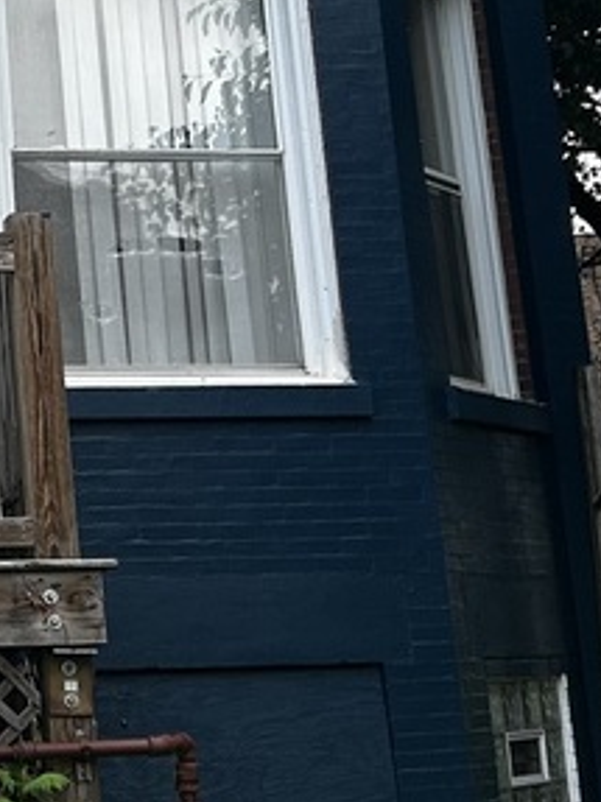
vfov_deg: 19.6
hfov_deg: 14.1
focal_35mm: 98
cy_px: 48
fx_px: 2270
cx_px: -305
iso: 50
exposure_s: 1/1395
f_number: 1.5
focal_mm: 5.7
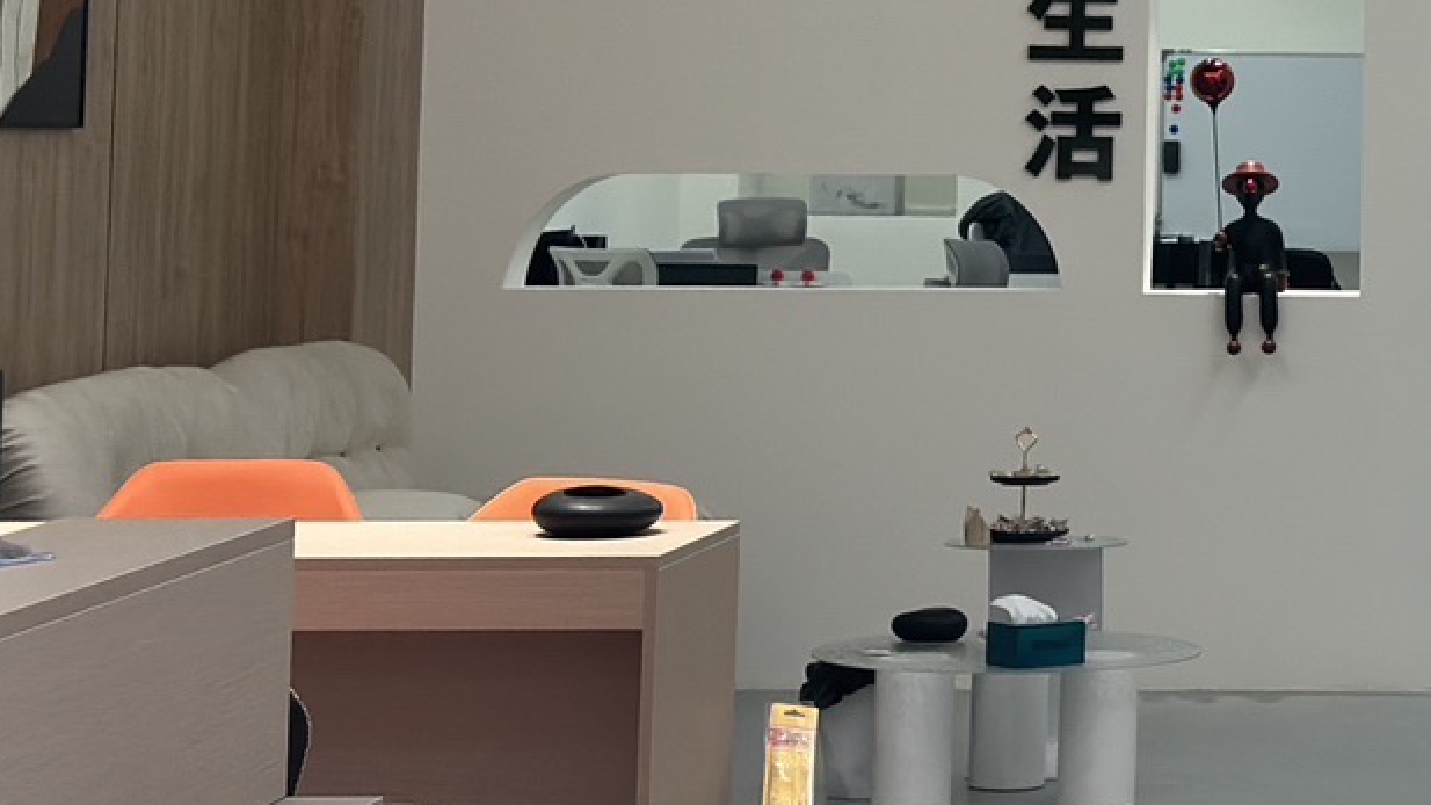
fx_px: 4553
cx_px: 1672
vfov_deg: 9.9
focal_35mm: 120
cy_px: -213
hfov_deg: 17.1
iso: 100
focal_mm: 6.86
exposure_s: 1/118
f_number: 1.78
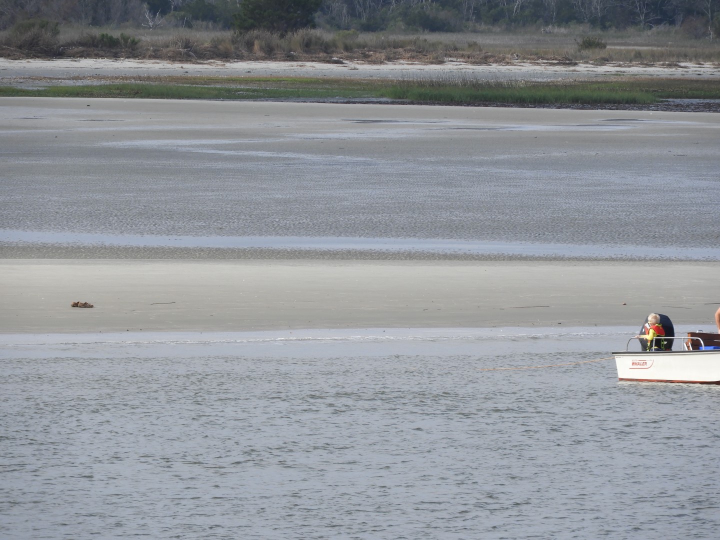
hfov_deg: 4.0
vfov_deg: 3.0
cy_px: 270
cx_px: 360
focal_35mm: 500
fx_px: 10400
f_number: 5.6
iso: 100
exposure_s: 1/400
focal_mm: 89.6
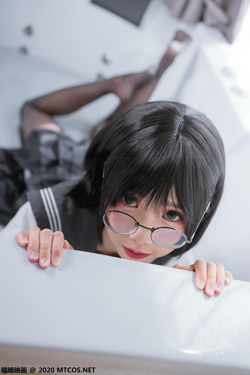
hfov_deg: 37.9
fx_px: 365
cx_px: 125
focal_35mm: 35
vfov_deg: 54.4
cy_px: 188
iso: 100
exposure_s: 1/60
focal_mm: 35
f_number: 2.8
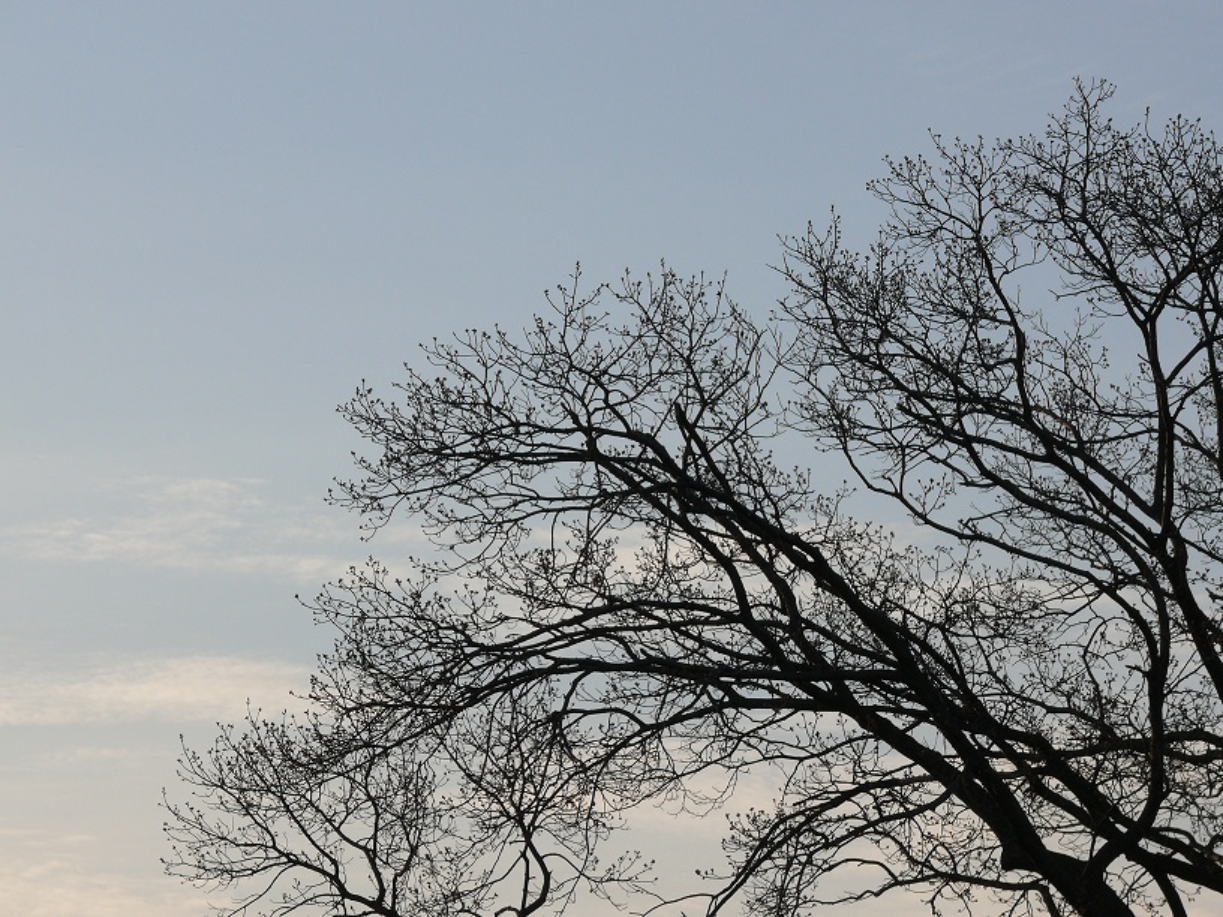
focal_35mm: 178
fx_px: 6289
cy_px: 458
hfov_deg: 11.1
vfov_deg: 8.3
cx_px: 612
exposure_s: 1/400
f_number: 5.6
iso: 100
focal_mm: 33.6
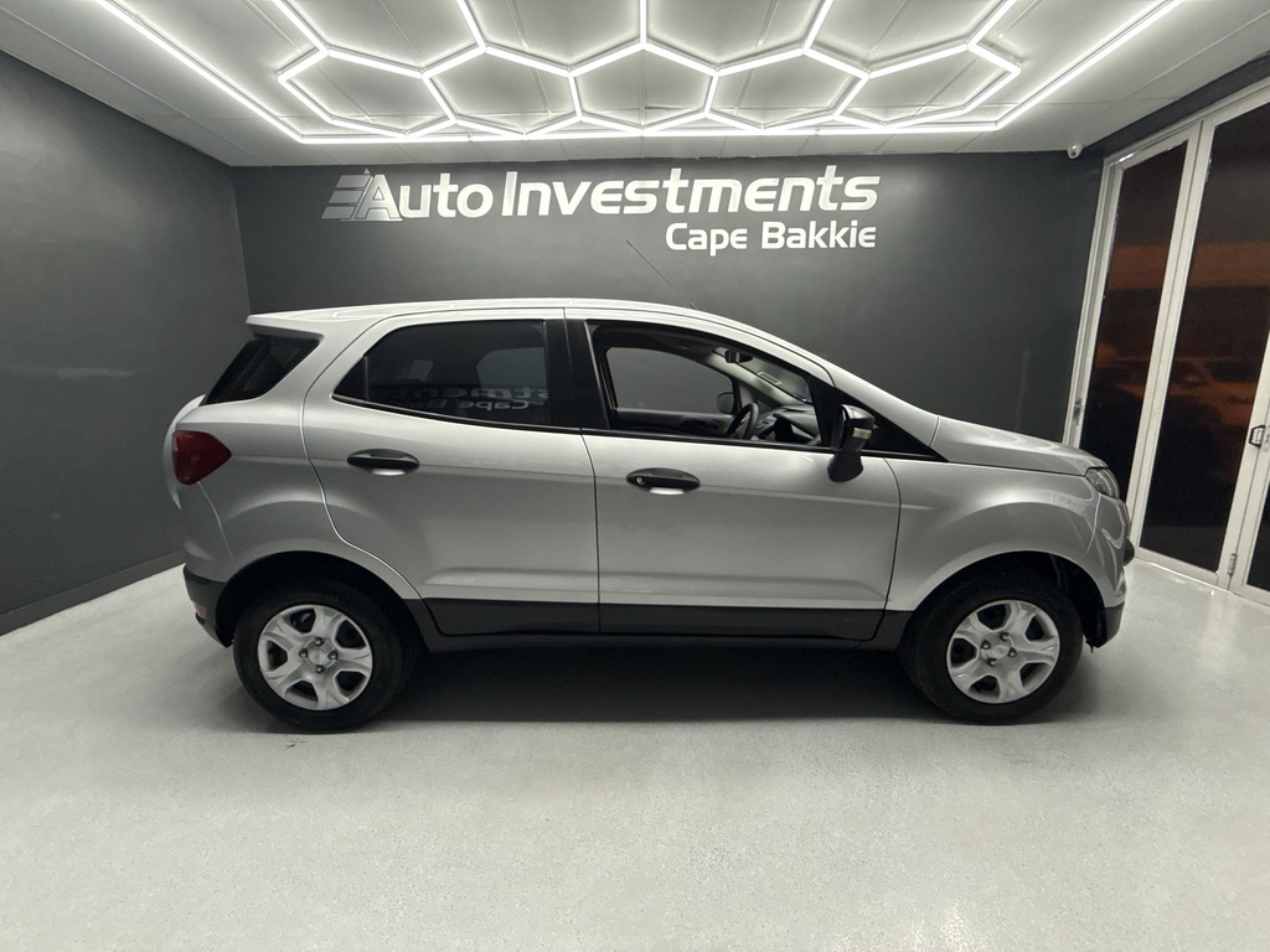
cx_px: 635
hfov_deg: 102.1
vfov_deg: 85.7
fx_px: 514
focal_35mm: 14
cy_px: 476
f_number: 2.2
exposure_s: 1/100
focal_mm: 2.22
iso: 125
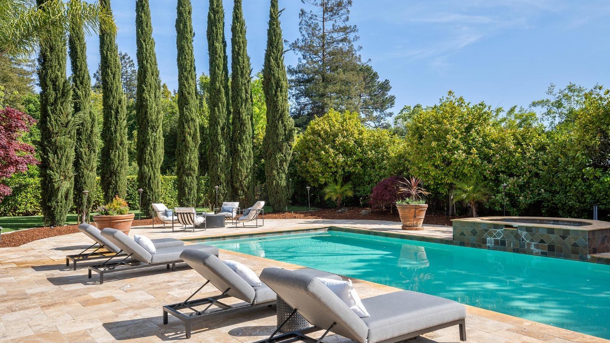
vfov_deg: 36.6
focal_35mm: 32
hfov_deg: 61.0
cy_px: 185
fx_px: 518
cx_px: 308
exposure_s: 1/200
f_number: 8
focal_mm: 30
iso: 100
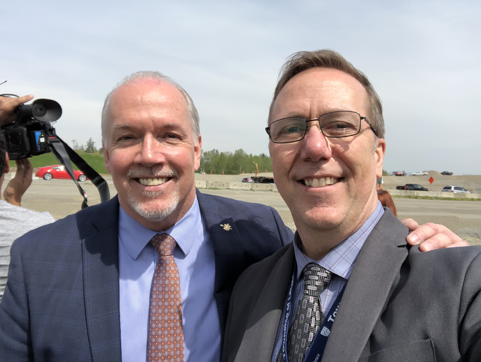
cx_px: 240
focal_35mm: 32
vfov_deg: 44.2
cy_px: 181
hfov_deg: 56.8
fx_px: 445
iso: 20
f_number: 2.2
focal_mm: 2.87
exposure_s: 1/1038
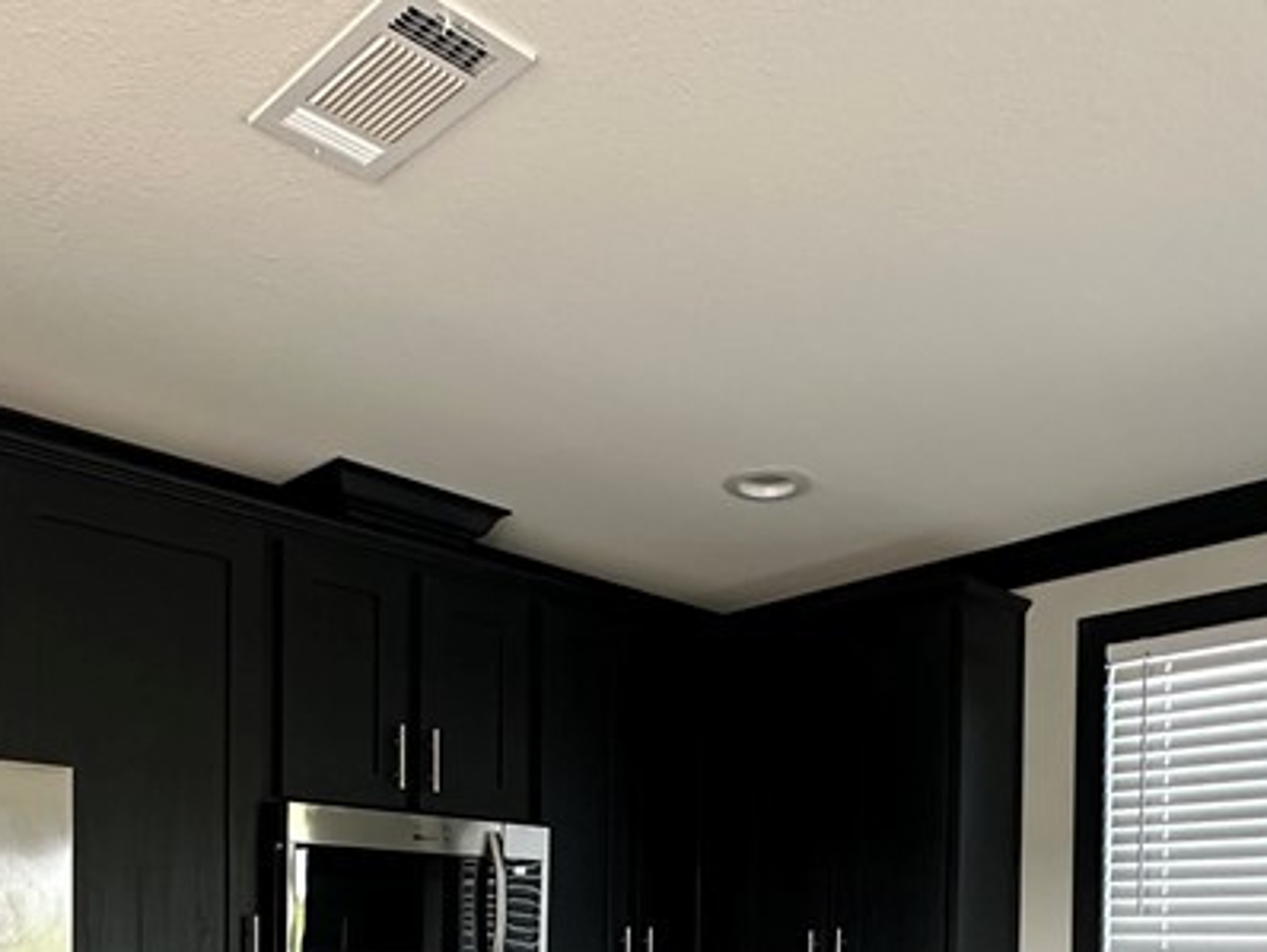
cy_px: 993
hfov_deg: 51.1
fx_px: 1318
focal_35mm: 36
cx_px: 541
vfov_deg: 35.2
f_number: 2.2
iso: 400
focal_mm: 2.22
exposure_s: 1/90
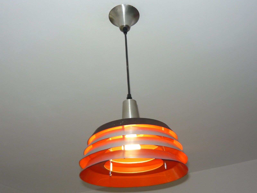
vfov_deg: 29.7
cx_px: 128
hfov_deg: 38.9
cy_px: 96
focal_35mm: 49
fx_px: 364
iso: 100
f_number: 2.8
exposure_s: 1/30
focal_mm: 5.5
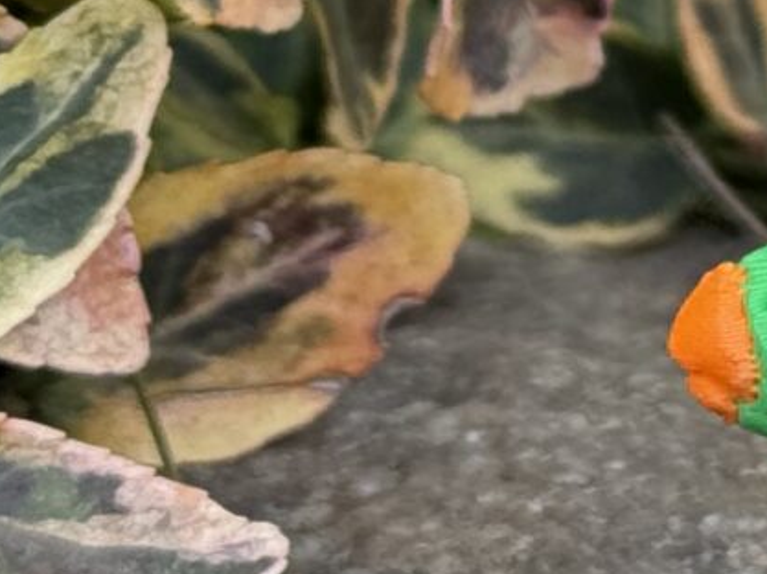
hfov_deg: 6.6
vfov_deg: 4.9
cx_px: 1431
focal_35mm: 295
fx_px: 6531
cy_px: -565
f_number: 1.78
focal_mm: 6.76
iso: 64
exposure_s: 1/418
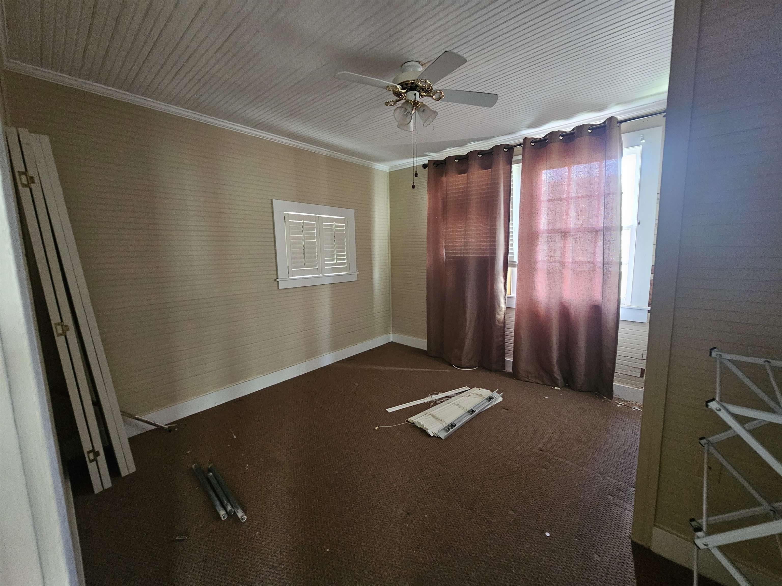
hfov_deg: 106.2
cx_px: 391
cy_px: 293
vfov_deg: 89.9
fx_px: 294
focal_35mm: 13
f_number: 2.2
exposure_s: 1/24
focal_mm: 2.2
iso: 640
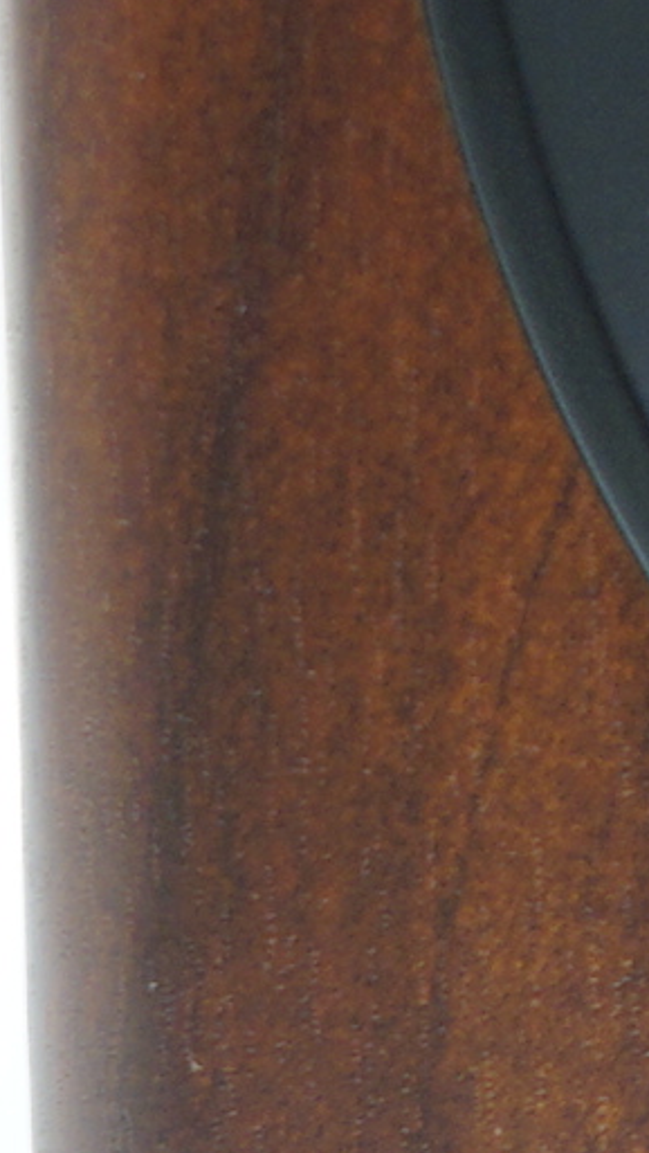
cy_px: -450
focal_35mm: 276
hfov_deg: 4.2
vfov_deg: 7.7
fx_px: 8434
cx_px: 2329
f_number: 3.2
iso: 200
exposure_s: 1/60
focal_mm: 30
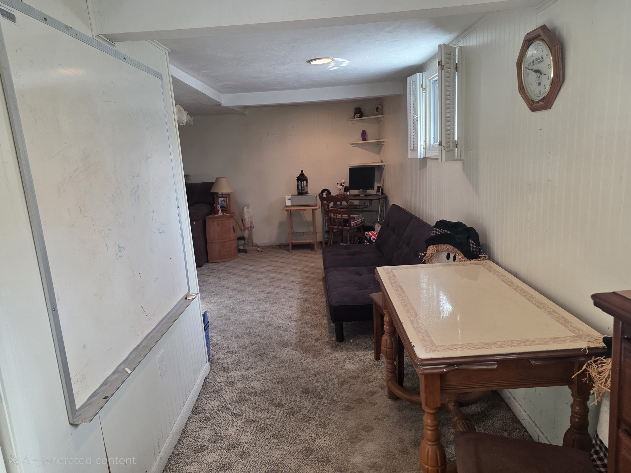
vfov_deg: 58.9
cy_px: 236
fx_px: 419
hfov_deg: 73.9
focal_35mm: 23
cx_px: 316
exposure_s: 1/120
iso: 200
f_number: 1.7
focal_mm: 6.25
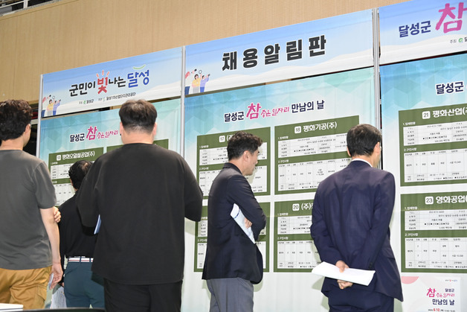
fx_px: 714
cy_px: 156
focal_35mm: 55
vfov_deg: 24.6
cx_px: 234
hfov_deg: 36.2
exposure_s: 1/200
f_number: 5
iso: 3200
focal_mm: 55
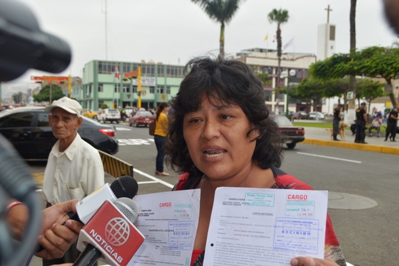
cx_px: 200
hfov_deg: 53.2
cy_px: 133
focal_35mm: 36
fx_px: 399
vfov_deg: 36.8
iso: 100
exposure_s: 1/200
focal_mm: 24
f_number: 7.1
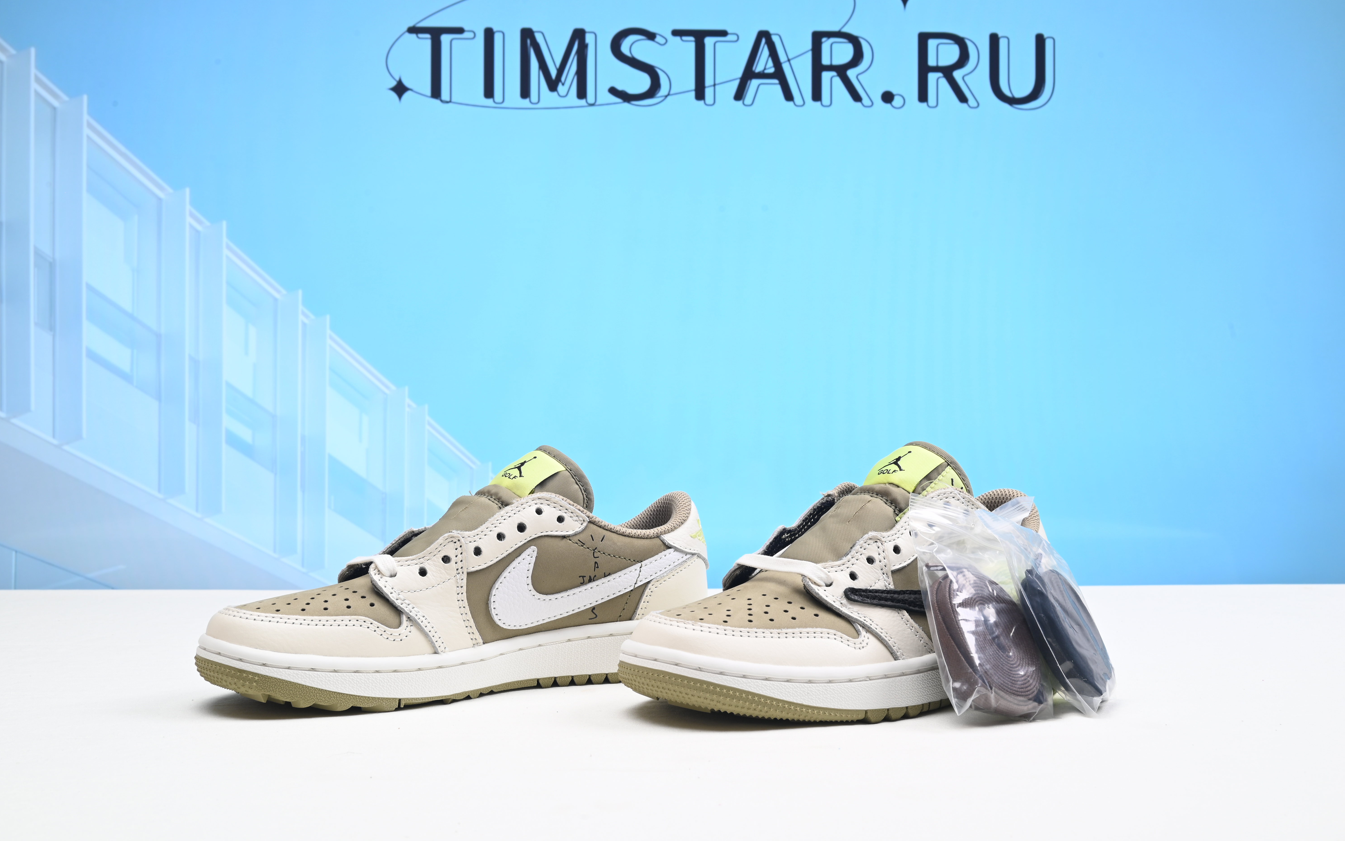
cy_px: 419
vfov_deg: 33.6
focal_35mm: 38
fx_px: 1393
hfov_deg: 51.5
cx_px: 671
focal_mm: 37
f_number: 16
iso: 100
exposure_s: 1/2
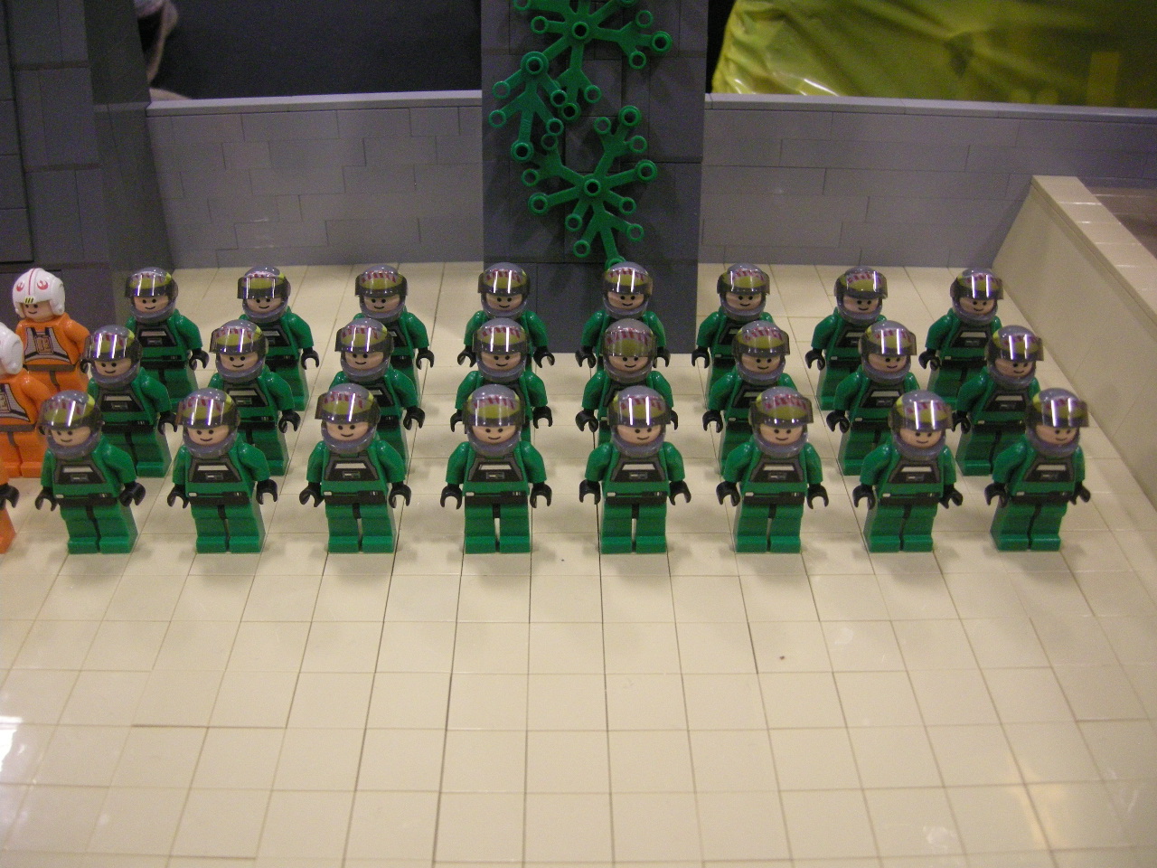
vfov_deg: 39.7
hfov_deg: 51.4
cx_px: 578
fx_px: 1203
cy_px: 434
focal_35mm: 36
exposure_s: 1/21
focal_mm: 7.5
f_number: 2.7
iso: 400
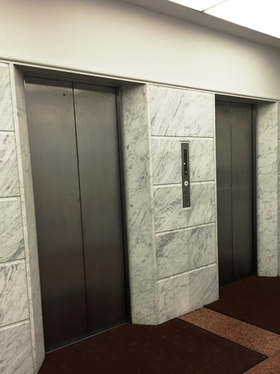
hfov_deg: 41.6
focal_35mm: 34
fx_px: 367
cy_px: 208
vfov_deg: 53.9
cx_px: 163
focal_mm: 4.15
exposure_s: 1/30
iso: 50
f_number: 2.2
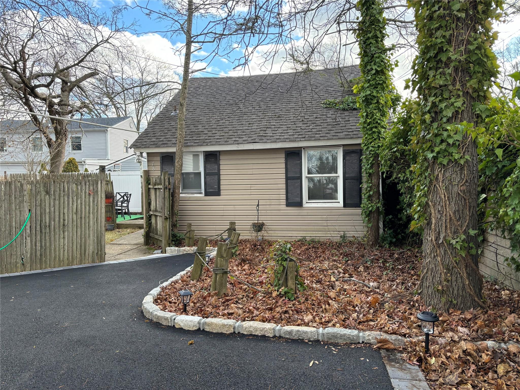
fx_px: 391
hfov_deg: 67.3
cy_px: 195
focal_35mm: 26
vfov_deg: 53.1
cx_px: 260
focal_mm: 5.96
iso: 50
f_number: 1.6
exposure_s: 1/286
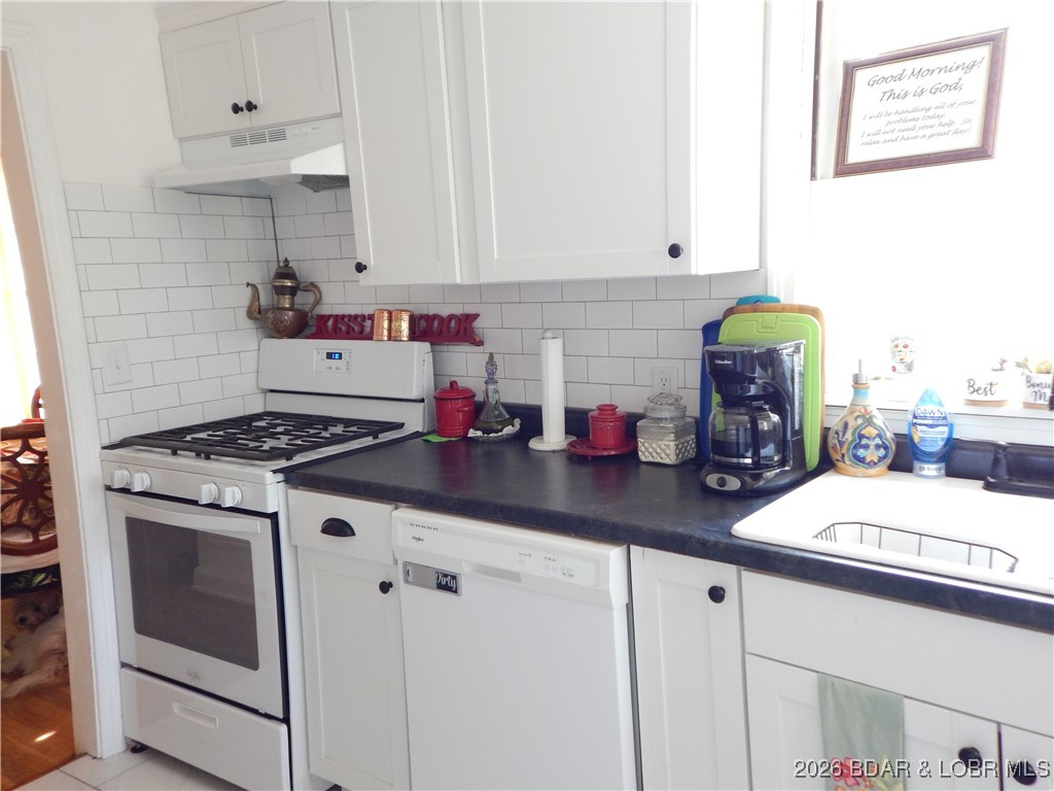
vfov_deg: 58.9
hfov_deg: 73.9
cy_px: 396
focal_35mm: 23
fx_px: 700
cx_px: 527
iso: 280
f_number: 3
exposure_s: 1/30
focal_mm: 4
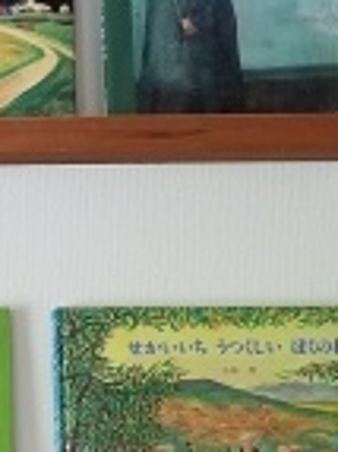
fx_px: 1656
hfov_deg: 10.6
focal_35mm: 127
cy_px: 547
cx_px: -359
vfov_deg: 15.0
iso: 200
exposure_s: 1/30
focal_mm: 4.25
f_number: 1.7
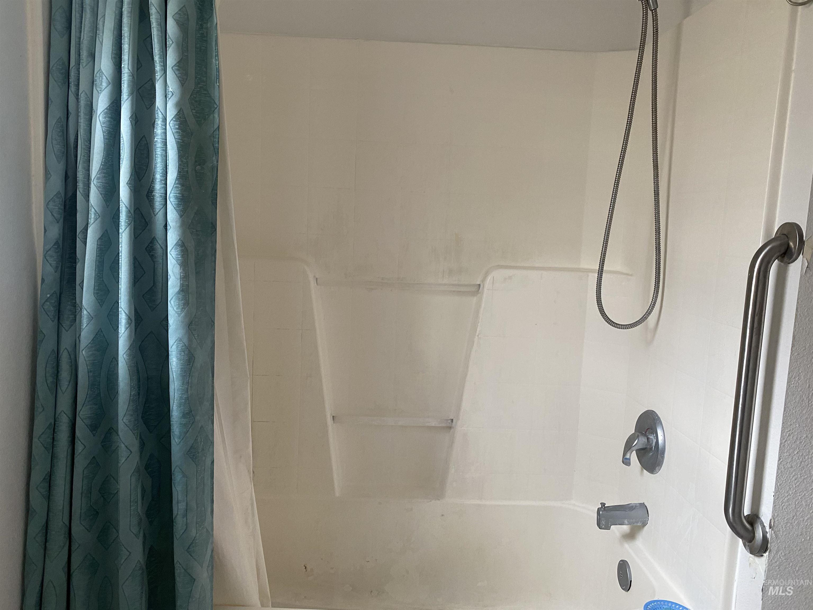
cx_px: 406
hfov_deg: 67.3
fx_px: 611
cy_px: 305
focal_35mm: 26
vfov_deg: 53.1
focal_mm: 4.25
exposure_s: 1/60
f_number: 1.8
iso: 200
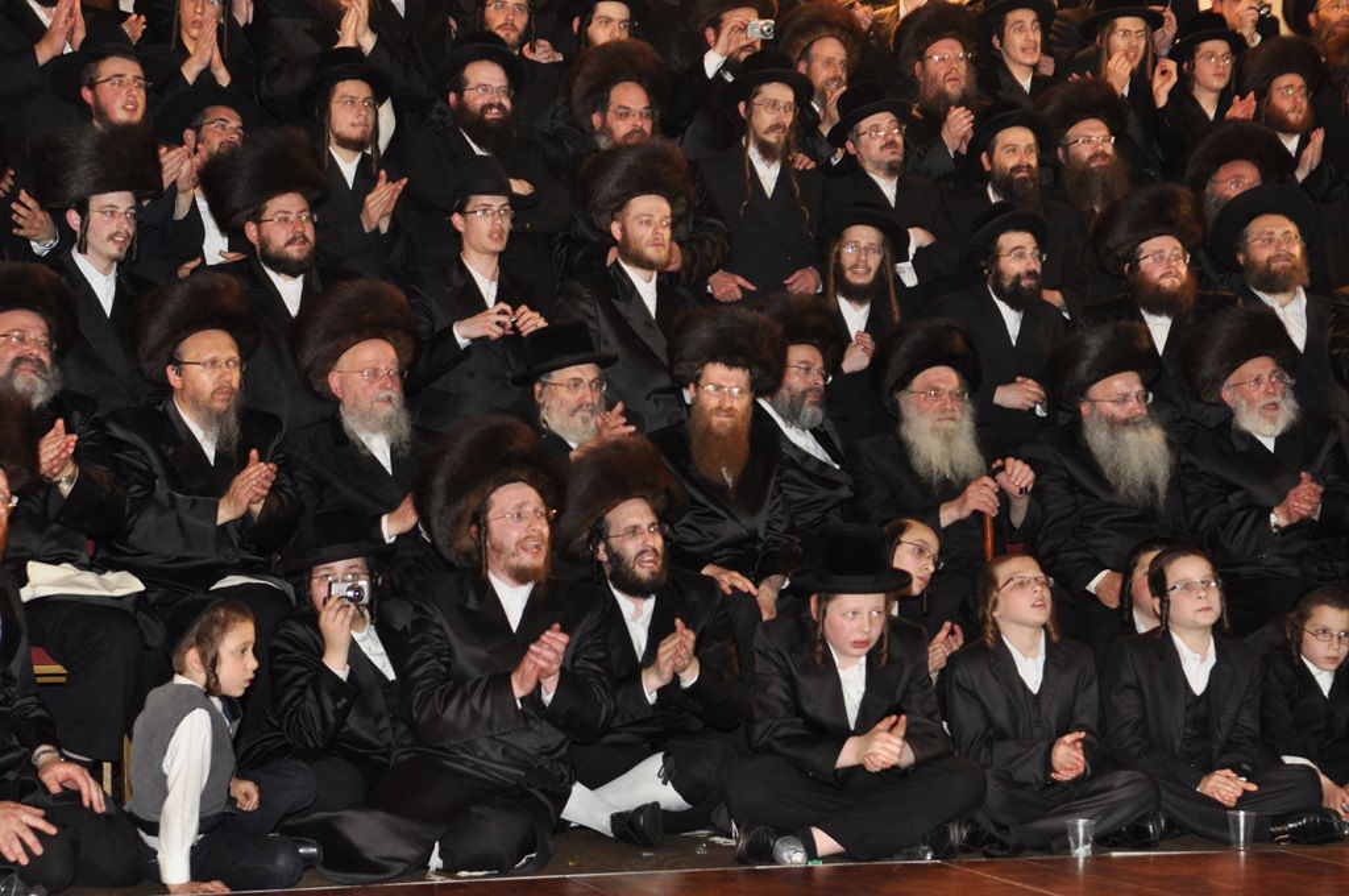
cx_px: 674
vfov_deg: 16.5
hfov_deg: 24.6
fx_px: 3088
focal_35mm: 82
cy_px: 448
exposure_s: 1/60
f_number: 5.6
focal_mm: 55
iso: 640
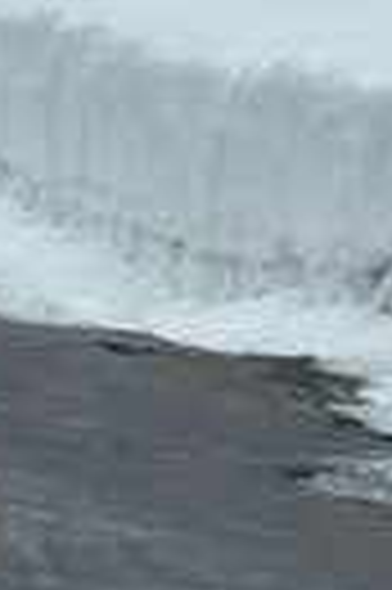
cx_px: -1289
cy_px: -748
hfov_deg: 1.4
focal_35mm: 960
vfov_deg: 2.1
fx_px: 15720
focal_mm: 98
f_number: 8
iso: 100
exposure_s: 1/250
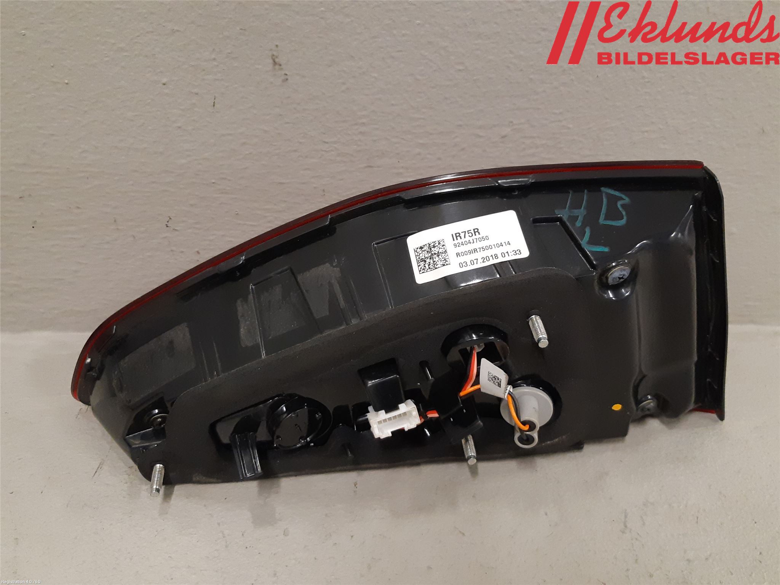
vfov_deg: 53.1
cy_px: 292
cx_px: 390
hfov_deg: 67.3
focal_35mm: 26
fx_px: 586
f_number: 1.7
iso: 250
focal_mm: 3.93
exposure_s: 1/50
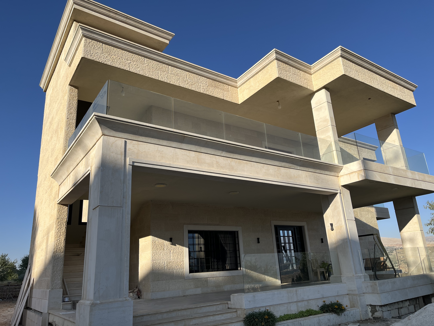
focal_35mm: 26
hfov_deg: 67.3
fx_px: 326
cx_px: 217
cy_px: 163
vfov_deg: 53.1
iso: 50
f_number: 1.6
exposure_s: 1/2967
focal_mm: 5.1
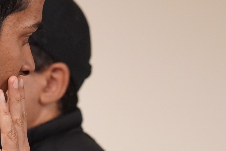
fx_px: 2187
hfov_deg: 5.9
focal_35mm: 349
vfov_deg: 3.9
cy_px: 170
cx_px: 207
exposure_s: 1/160
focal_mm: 75
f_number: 4
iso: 2500
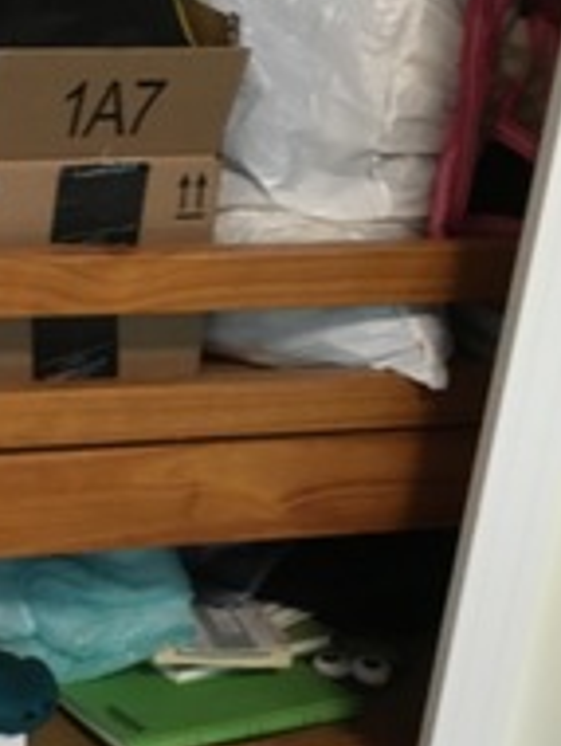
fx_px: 1488
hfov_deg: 20.6
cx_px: -4
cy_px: 481
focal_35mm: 69
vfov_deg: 28.0
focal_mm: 4.15
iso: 400
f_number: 2.2
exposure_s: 1/15
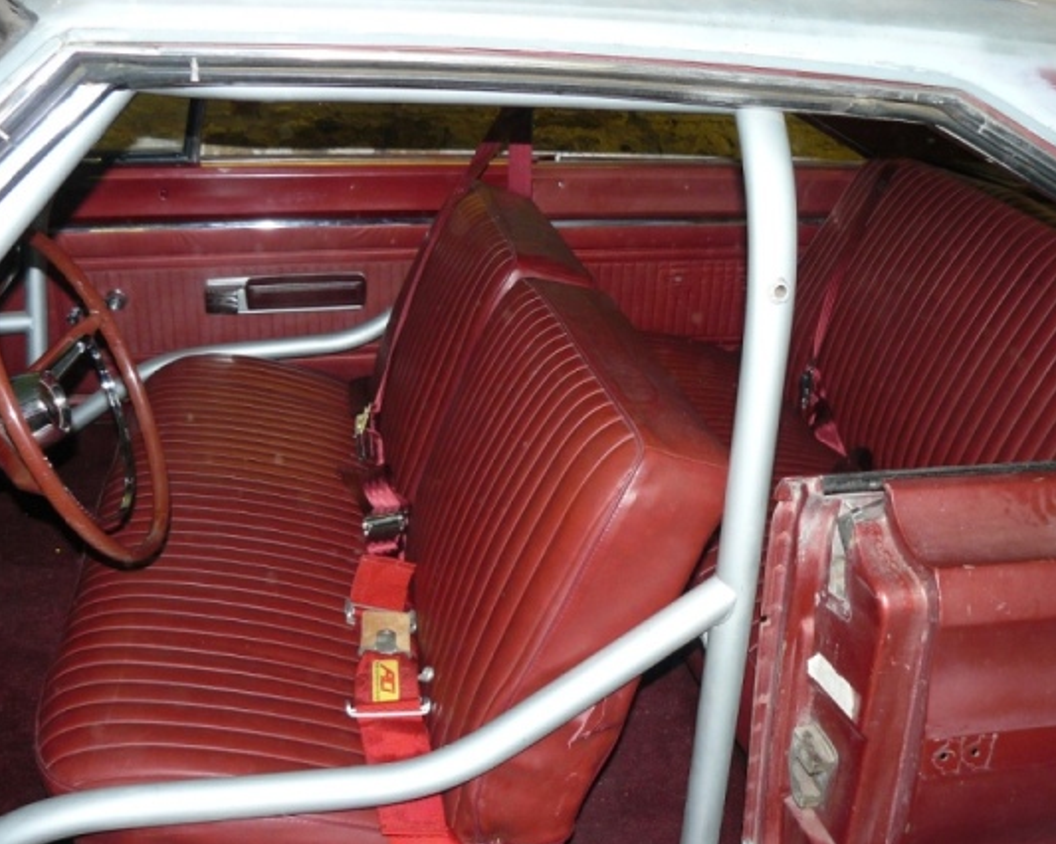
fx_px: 1187
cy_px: 424
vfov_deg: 39.1
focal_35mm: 38
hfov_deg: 47.9
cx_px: 565
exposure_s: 1/30
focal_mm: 6
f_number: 2.8
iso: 160
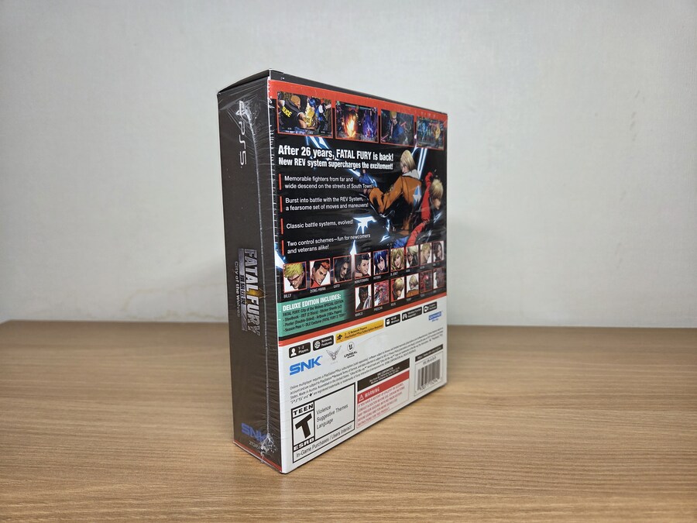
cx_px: 348
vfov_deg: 58.9
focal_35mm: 23
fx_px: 463
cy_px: 262
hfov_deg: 73.9
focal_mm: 5.4
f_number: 1.8
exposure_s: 1/120
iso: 64
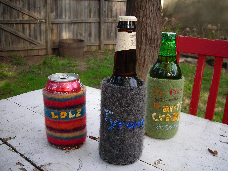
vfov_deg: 37.7
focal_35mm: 38
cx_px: 114
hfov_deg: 49.0
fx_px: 250
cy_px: 86
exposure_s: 1/92.5
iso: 50
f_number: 3.2
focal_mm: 6.3
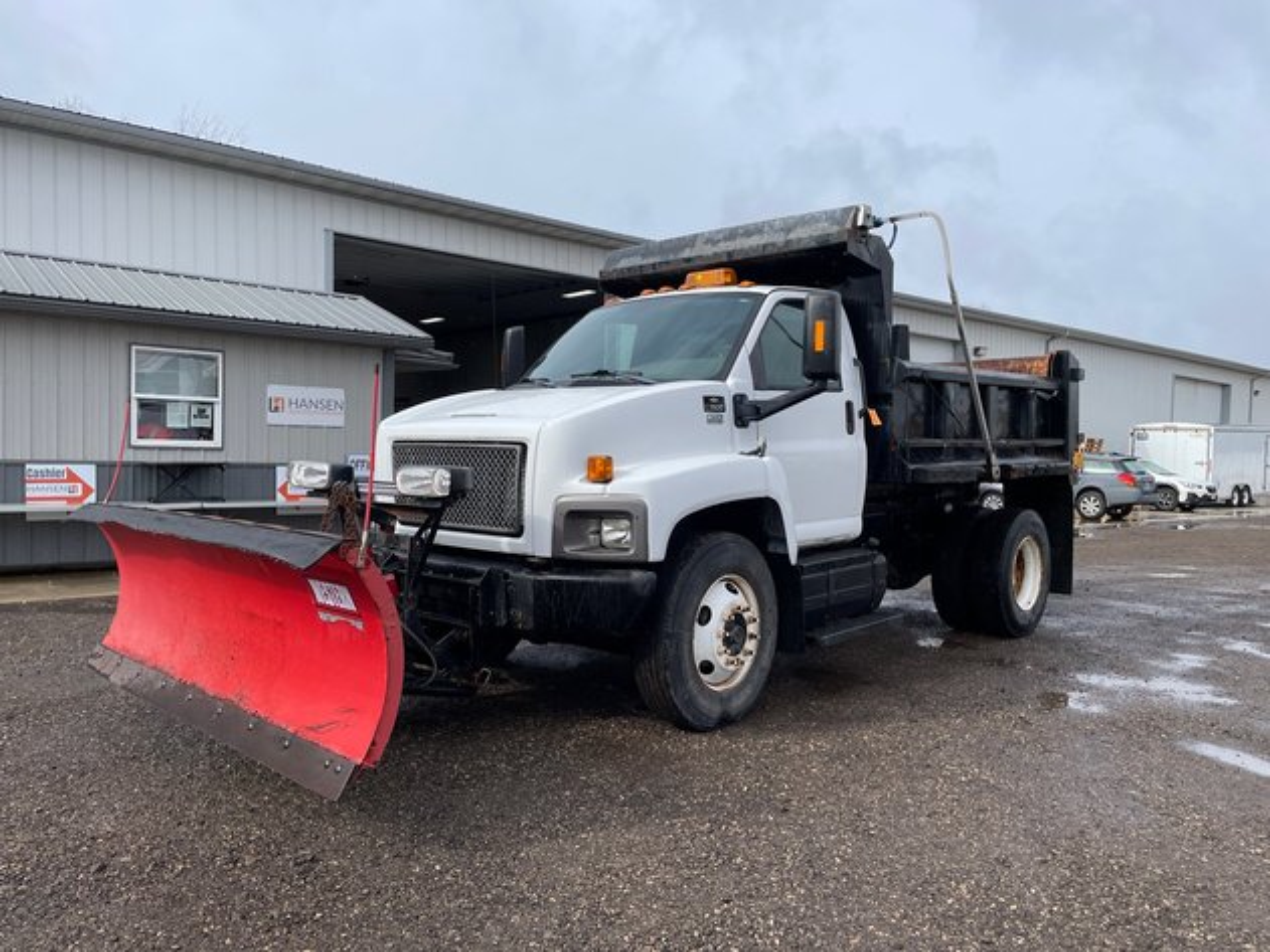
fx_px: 954
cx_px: 635
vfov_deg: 53.0
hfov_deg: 67.3
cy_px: 476
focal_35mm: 26
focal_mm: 4.2
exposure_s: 1/2618
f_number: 1.6
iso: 32
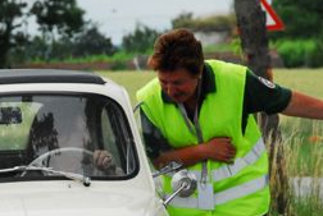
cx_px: 51
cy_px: 213
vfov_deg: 2.1
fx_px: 5776
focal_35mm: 643
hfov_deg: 3.2
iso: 1000
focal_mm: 135
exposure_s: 1/200
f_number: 13
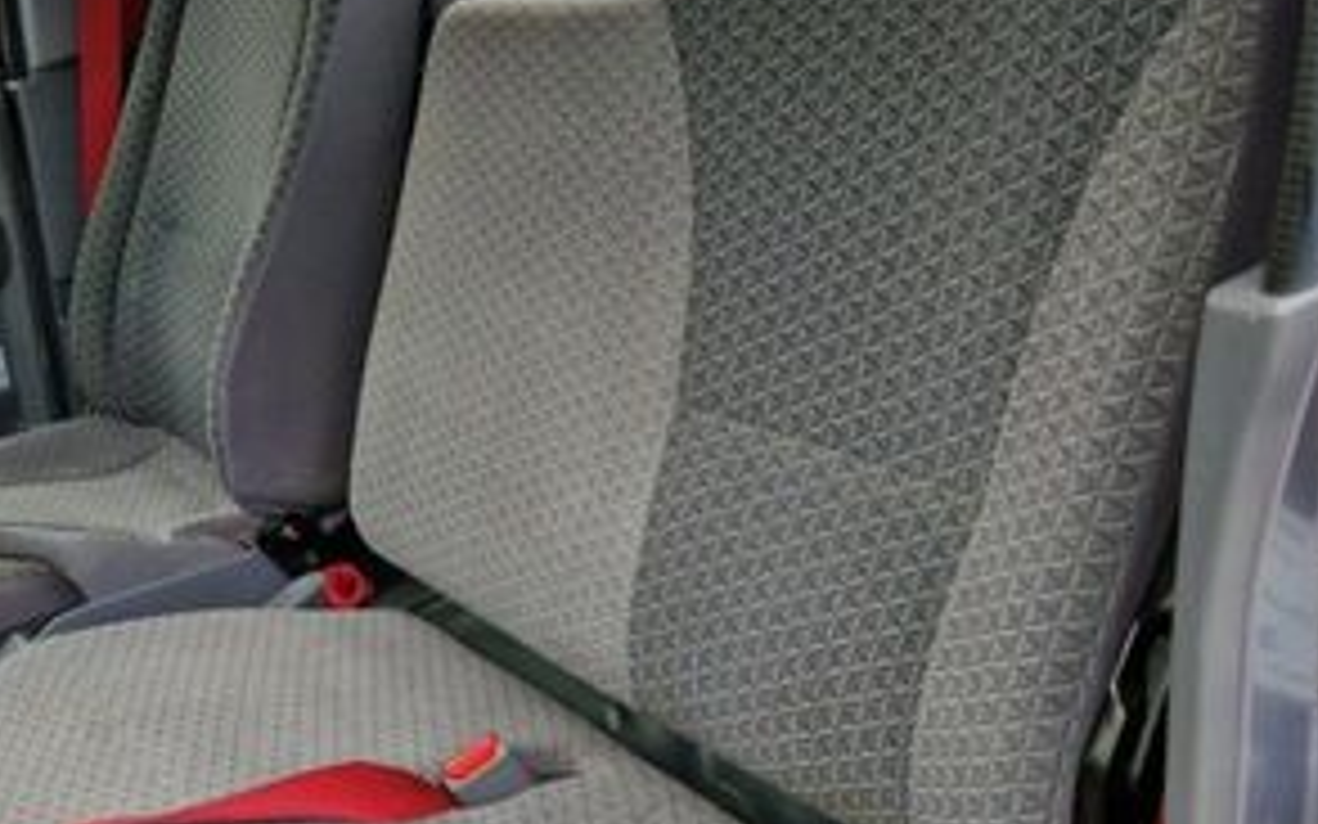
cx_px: 252
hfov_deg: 38.7
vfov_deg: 25.8
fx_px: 1796
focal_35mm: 50
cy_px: 509
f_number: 1.8
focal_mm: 5.4
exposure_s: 1/180
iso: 50
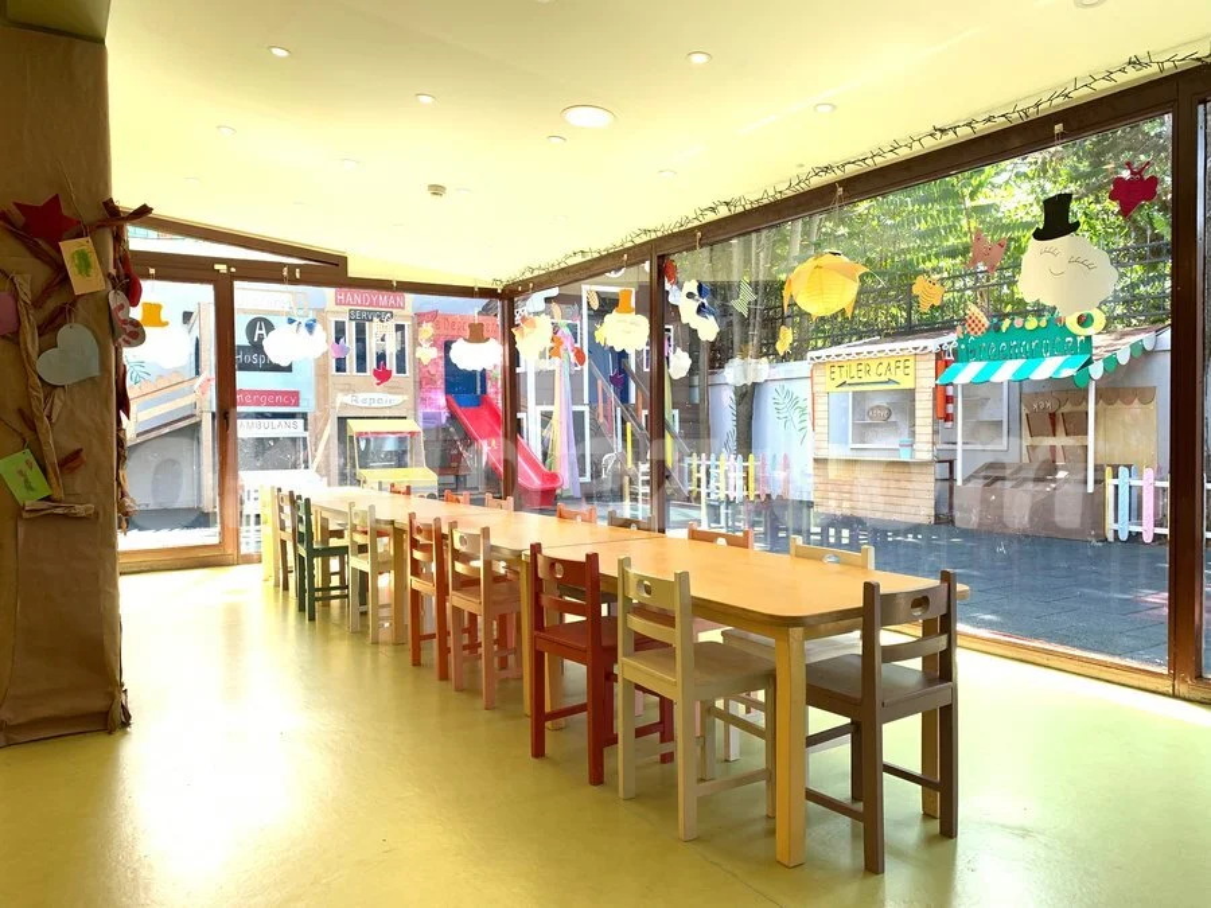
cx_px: 606
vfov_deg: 53.1
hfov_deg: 67.3
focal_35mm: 26
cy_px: 454
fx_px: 910
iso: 32
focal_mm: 4.25
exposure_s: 1/121
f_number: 1.8
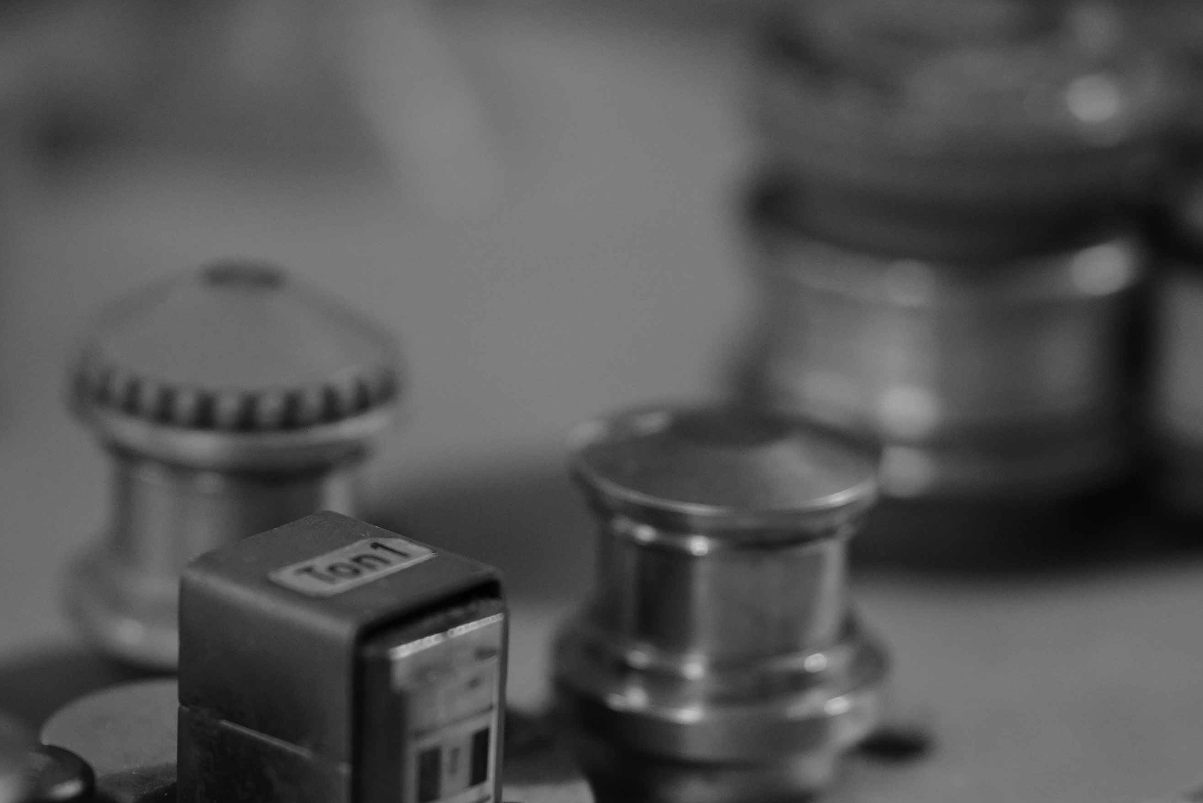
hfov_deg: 8.3
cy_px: 576
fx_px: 8323
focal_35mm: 249
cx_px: 435
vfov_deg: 5.5
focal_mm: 85
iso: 800
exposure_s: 1/160
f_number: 1.8
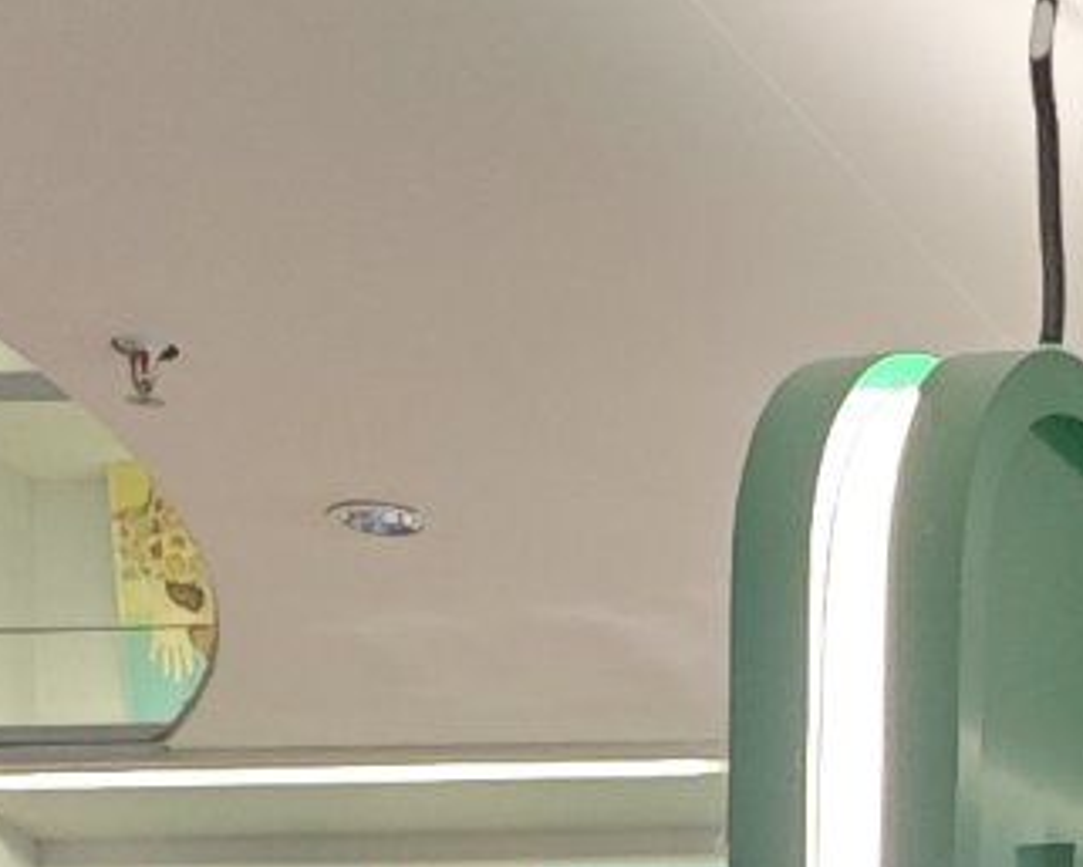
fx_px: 6124
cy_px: 3409
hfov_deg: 8.9
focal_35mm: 191
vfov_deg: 6.6
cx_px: 2837
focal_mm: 6.55
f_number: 1.6
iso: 160
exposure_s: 1/100
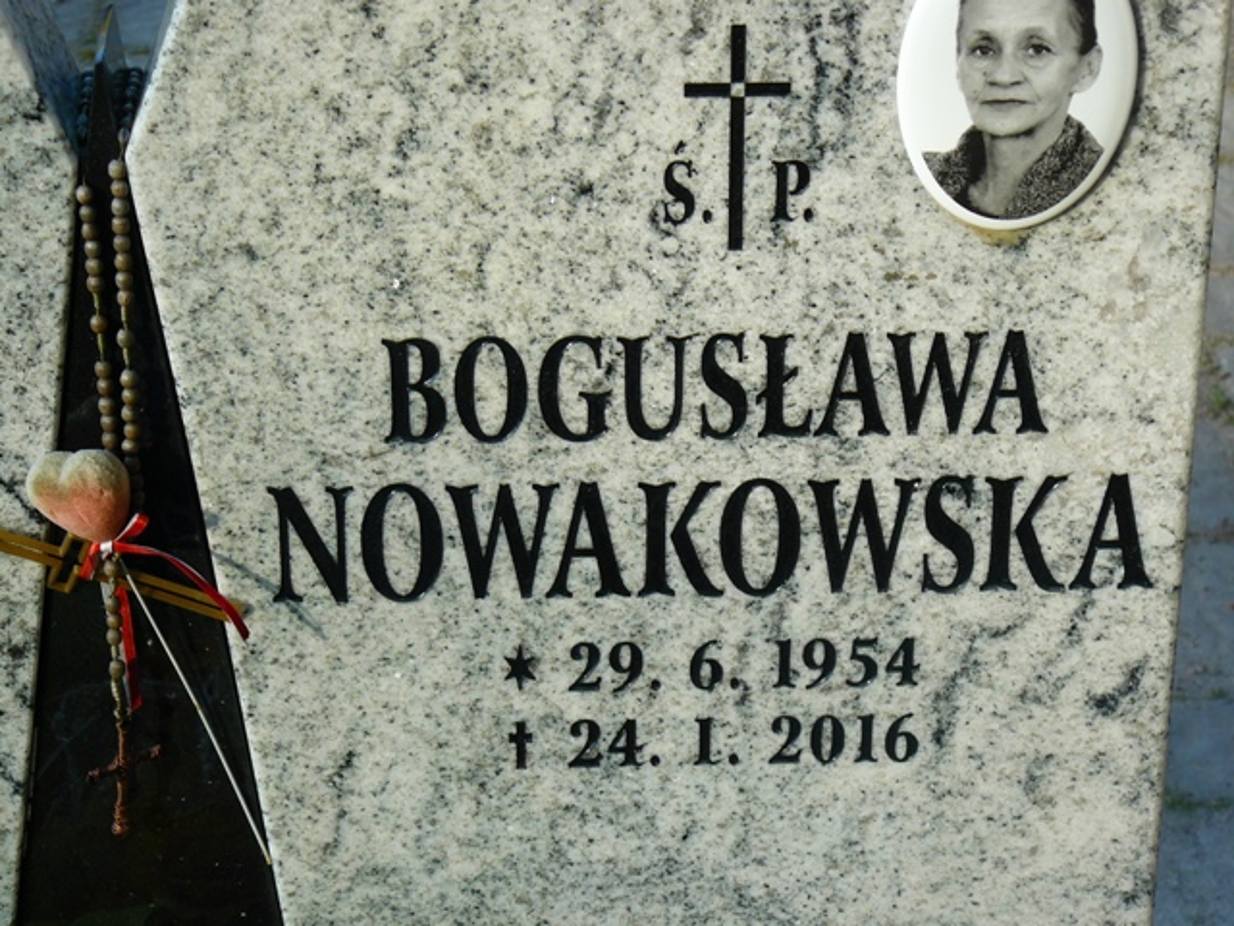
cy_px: 463
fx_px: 3707
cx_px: 617
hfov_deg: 18.9
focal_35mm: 104
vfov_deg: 14.2
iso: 100
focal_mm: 17.3
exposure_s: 1/125
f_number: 4
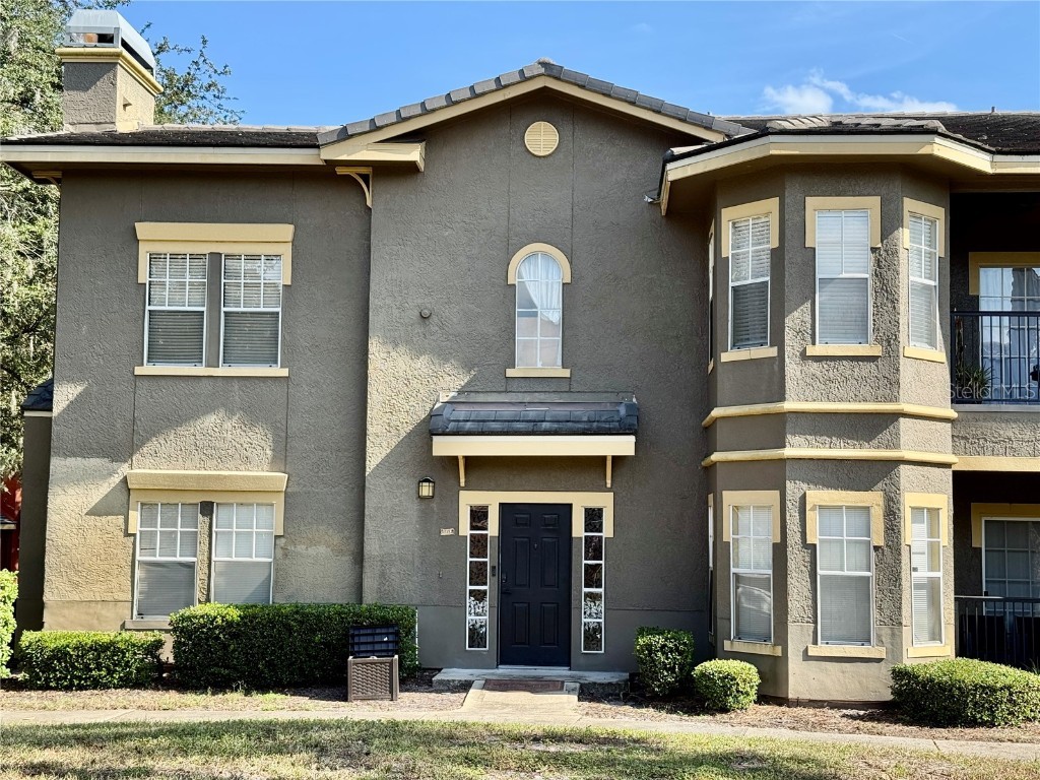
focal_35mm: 48
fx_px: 1442
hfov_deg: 39.7
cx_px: 520
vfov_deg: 30.3
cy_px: 390
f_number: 1.78
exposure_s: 1/1403
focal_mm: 6.76
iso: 80
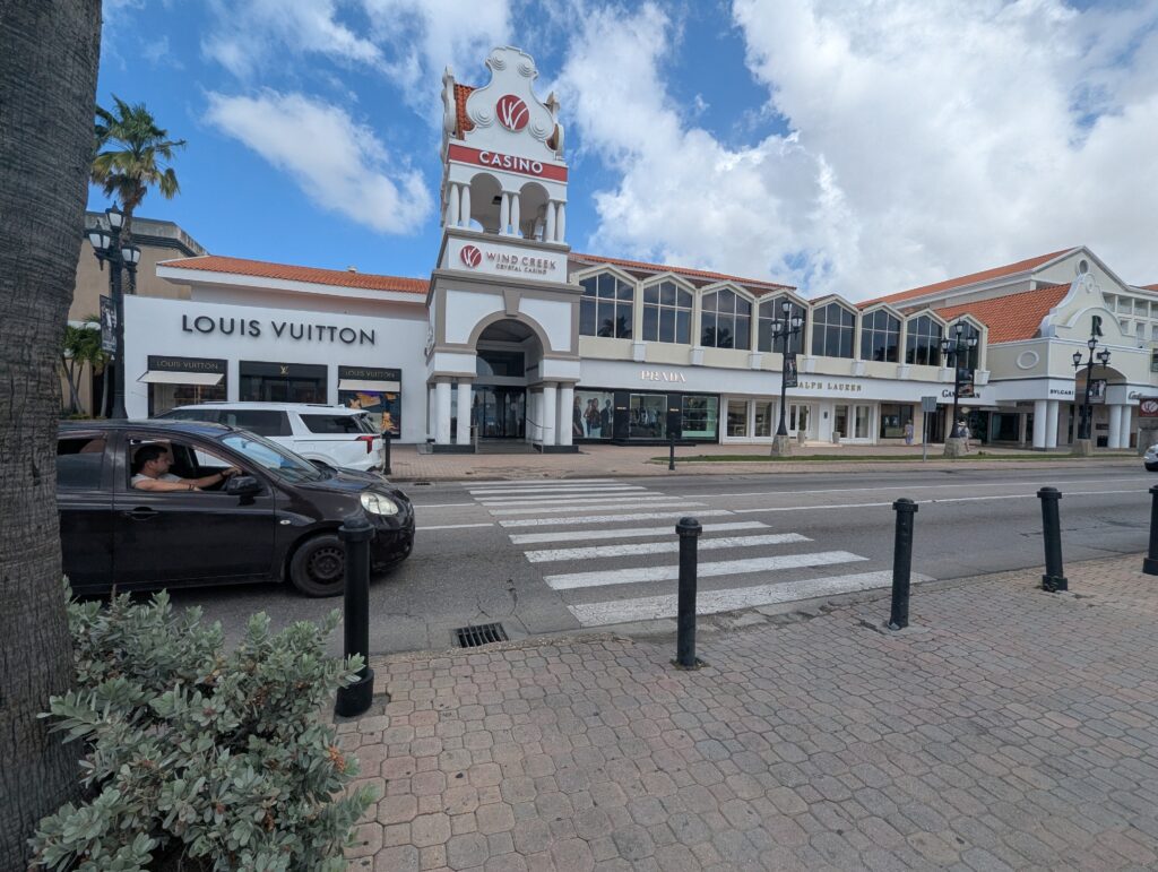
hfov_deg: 106.1
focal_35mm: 13
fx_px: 435
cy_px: 436
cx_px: 579
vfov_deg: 90.1
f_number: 2.2
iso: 47
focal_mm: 1.95
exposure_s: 1/1634
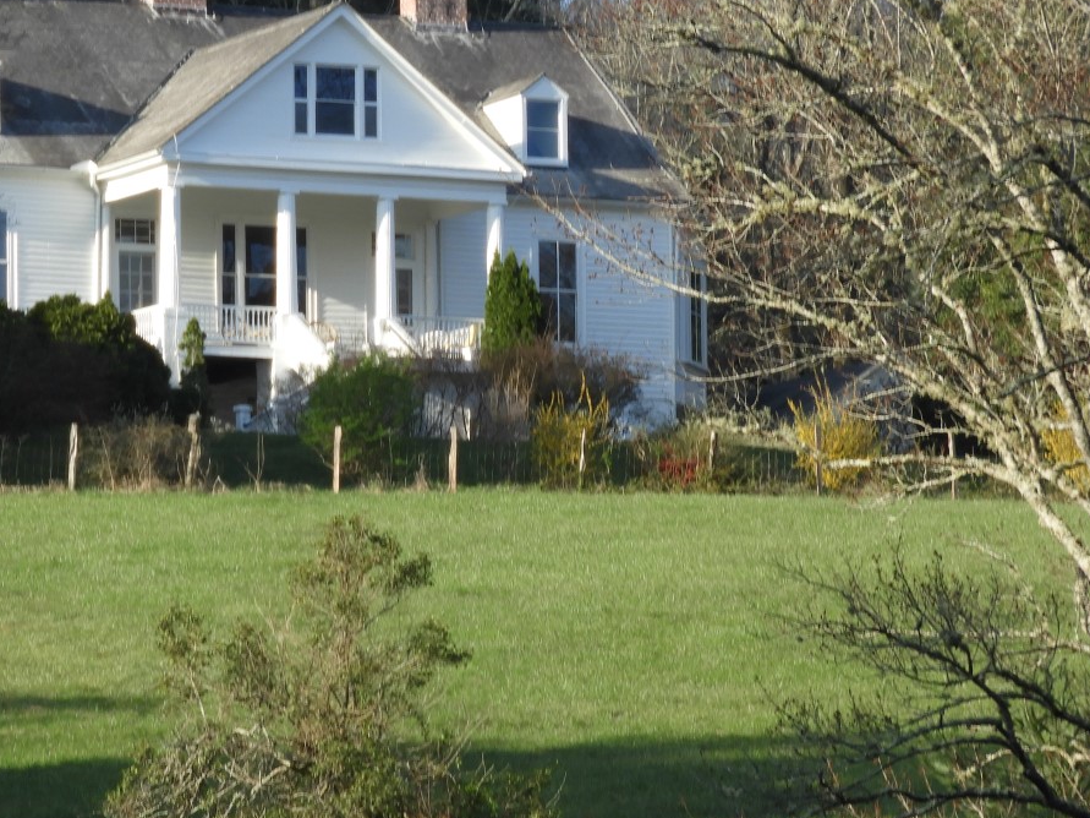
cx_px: 265
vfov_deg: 3.7
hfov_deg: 4.9
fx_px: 12720
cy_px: 273
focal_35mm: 404
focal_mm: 44.8
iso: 100
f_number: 5.5
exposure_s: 1/200
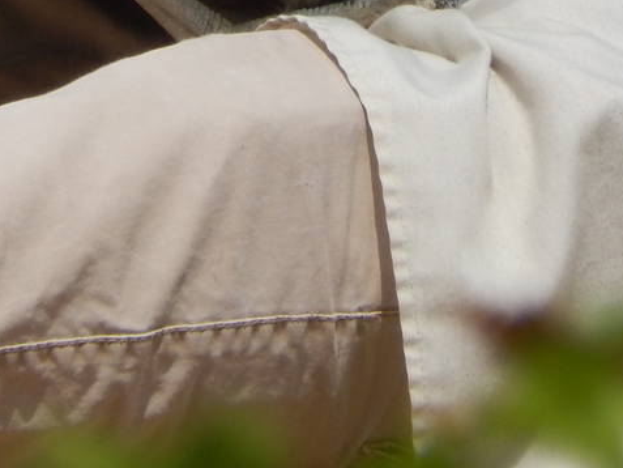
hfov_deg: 1.5
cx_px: 329
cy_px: -191
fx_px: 23439
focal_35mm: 1302
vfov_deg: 1.1
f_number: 5.7
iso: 125
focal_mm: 69
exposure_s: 1/640
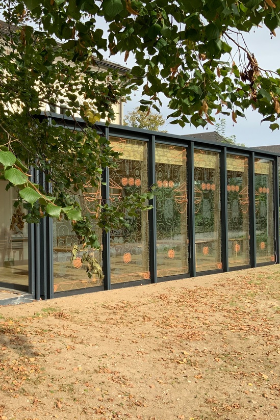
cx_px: 65
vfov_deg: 47.4
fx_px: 478
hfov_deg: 31.9
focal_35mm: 41
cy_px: 214
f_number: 1.8
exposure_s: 1/709
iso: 16
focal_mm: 3
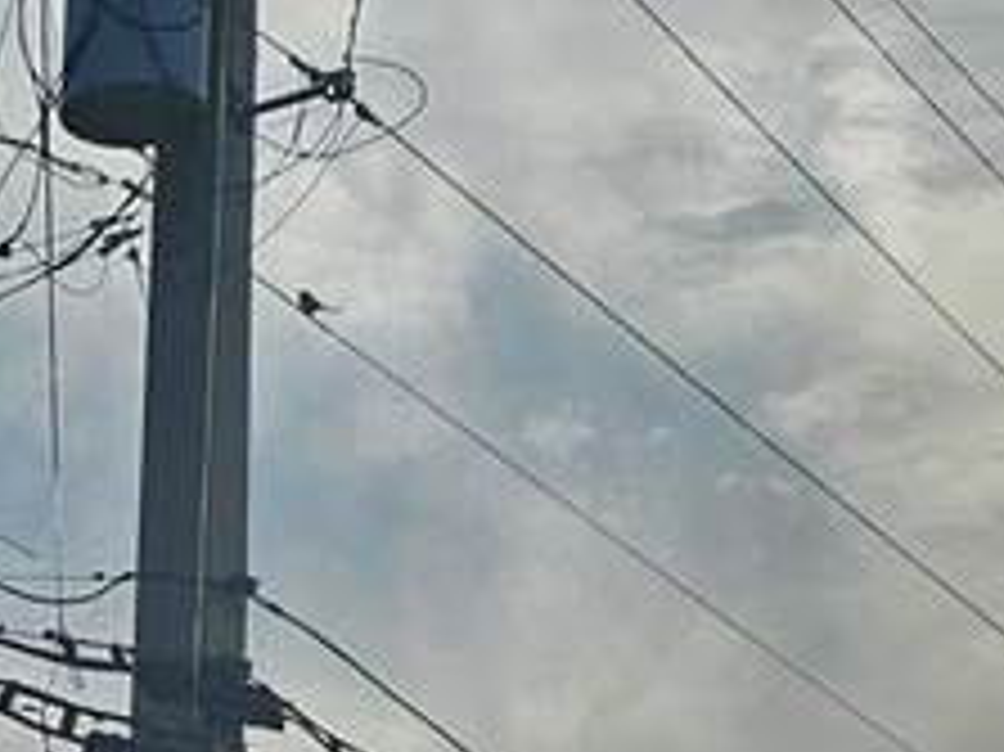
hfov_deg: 13.9
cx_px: -581
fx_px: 3826
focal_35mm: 132
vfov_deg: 10.5
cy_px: 1364
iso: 10
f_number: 1.7
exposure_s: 1/1732
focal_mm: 6.3
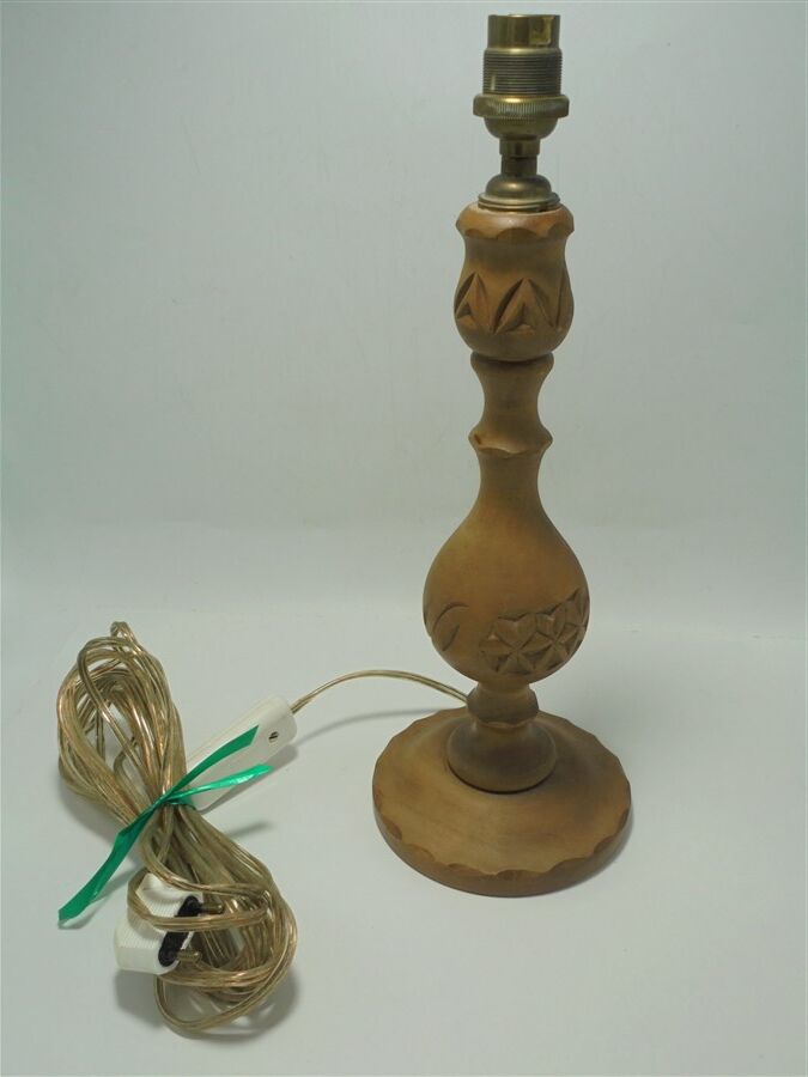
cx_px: 404
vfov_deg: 54.0
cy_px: 538
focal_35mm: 34
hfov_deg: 41.8
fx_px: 1058
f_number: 4
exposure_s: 1/100
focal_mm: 6.1
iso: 100
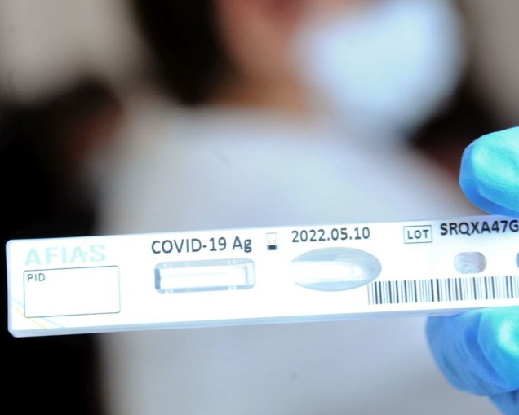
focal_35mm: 136
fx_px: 2089
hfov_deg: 14.2
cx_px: 304
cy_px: 207
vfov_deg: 11.4
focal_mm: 120
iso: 4000
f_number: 6.3
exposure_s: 1/200
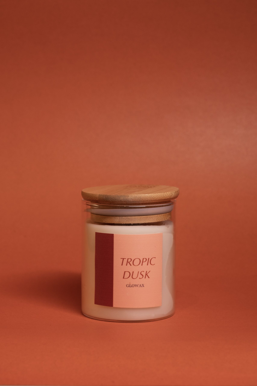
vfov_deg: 24.5
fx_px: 889
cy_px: 193
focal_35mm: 83
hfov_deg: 16.5
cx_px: 128
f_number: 6.4
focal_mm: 55
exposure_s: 1/100
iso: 400
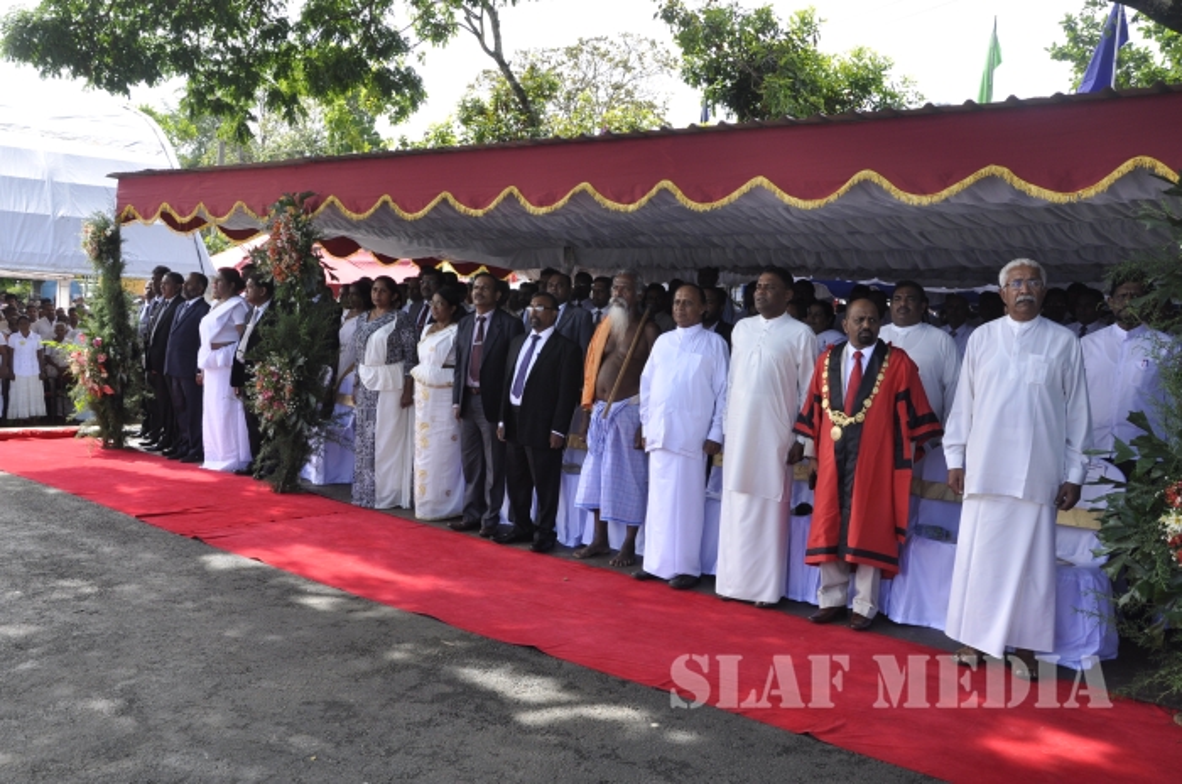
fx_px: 1082
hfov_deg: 57.3
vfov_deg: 39.8
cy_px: 392
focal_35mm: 33
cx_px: 591
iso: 250
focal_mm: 22
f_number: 8
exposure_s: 1/160
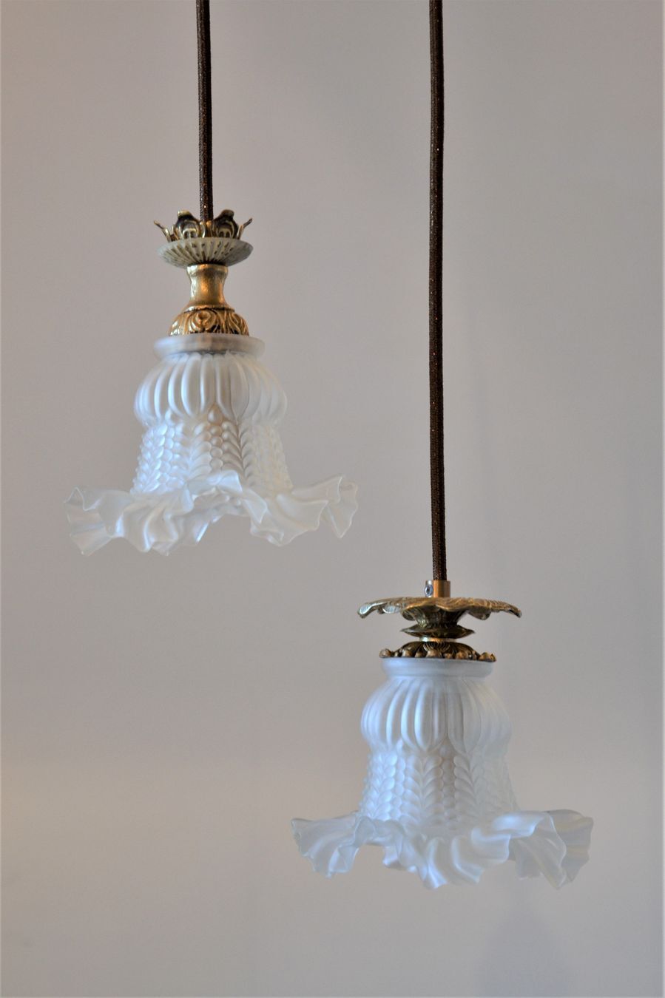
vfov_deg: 27.0
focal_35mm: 75
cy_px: 499
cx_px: 332
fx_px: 2080
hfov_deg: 18.2
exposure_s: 1/60
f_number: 5
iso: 640
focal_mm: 50
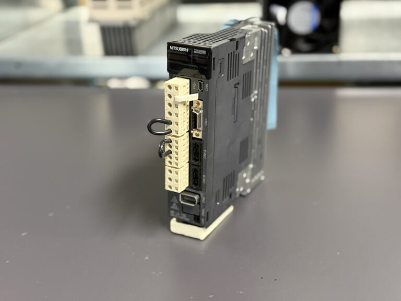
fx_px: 556
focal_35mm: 48
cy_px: 150
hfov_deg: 39.7
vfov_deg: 30.3
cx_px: 200
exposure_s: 1/33
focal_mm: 6.76
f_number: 1.78
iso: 320
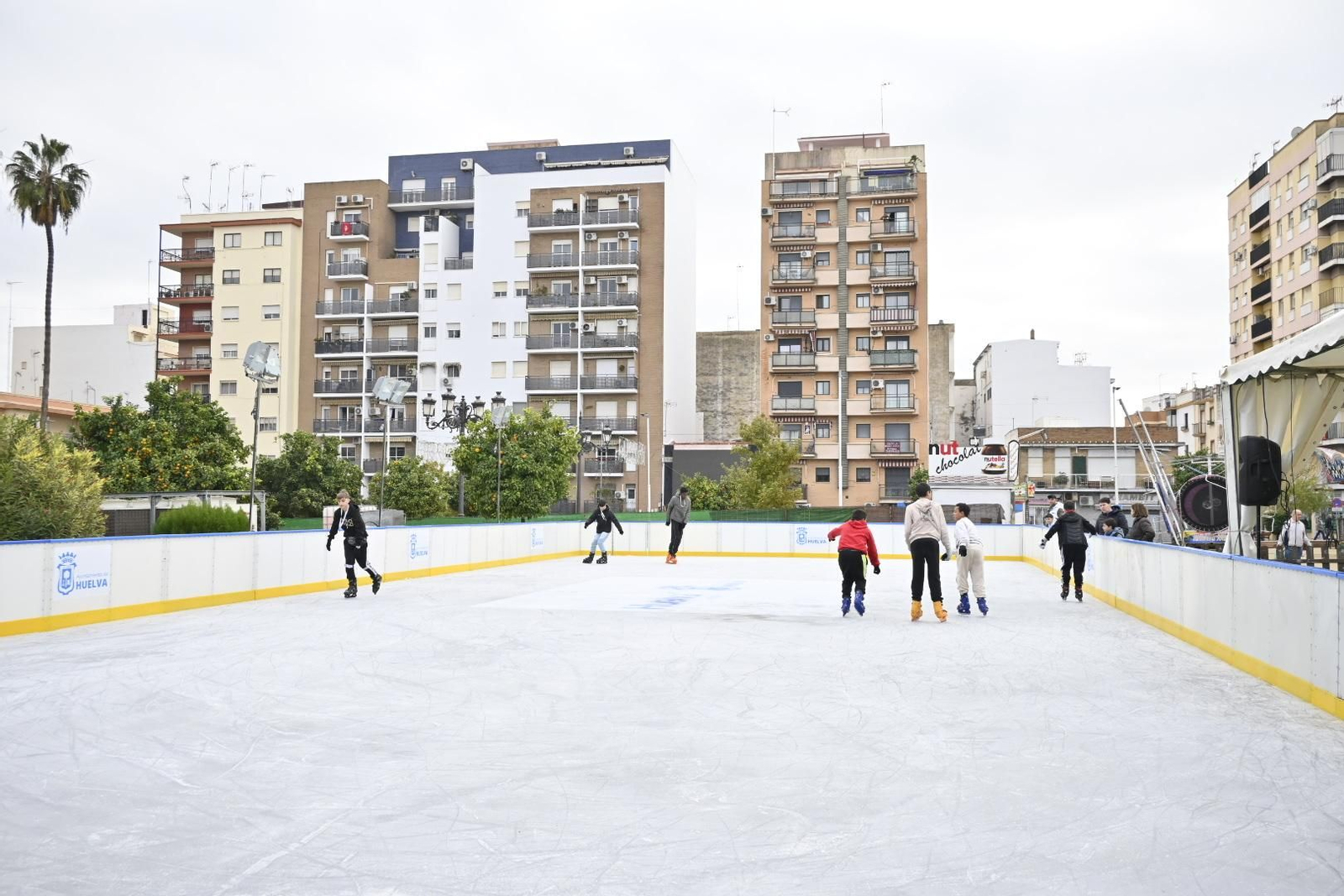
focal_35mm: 31
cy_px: 448
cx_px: 672
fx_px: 1148
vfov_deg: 42.6
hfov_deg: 60.7
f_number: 5
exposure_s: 1/800
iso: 400
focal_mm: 20.5
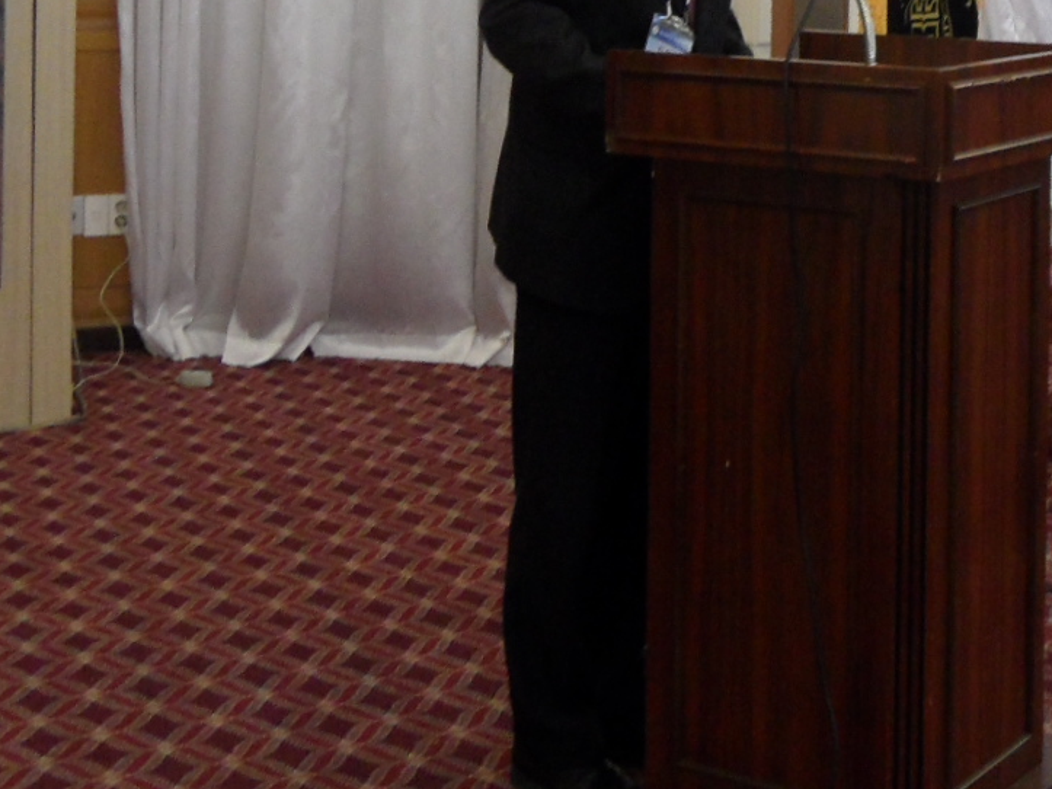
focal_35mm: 68
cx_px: 847
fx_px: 2066
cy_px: -121
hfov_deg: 28.0
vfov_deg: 20.4
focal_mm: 3.9
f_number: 3.2
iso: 200
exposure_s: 1/15
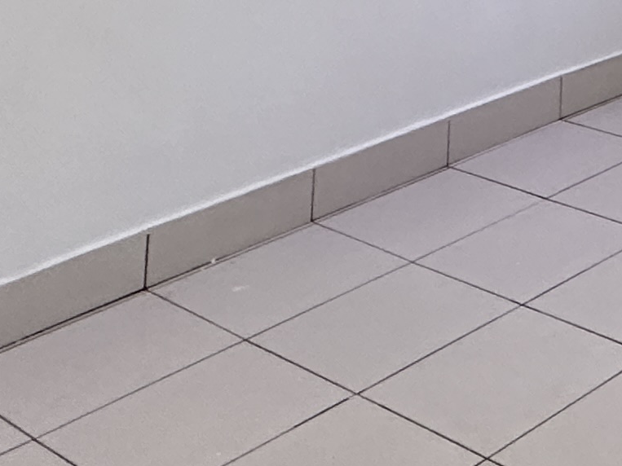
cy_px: -541
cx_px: 1012
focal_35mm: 74
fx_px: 1329
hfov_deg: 20.9
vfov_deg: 15.0
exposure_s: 1/100
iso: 250
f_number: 2.2
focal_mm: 2.22
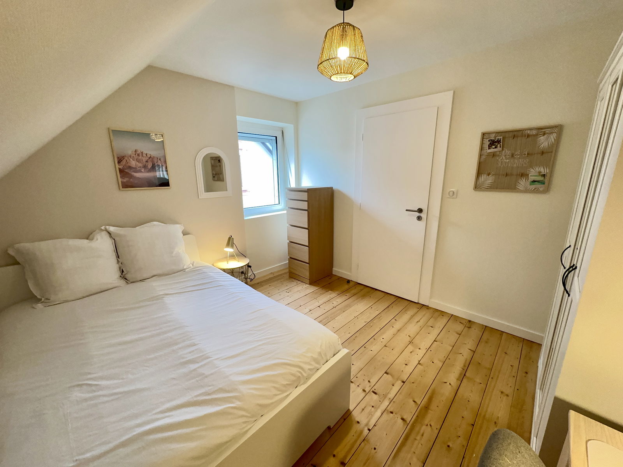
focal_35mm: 14
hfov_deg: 102.1
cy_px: 234
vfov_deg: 85.7
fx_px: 252
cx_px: 312
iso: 160
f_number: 2.2
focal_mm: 2.22
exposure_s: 1/50
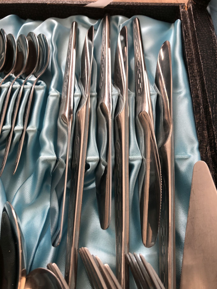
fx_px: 234
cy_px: 144
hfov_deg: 49.8
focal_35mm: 28
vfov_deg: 63.4
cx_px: 108
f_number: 1.8
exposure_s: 1/30
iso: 32
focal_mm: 3.99
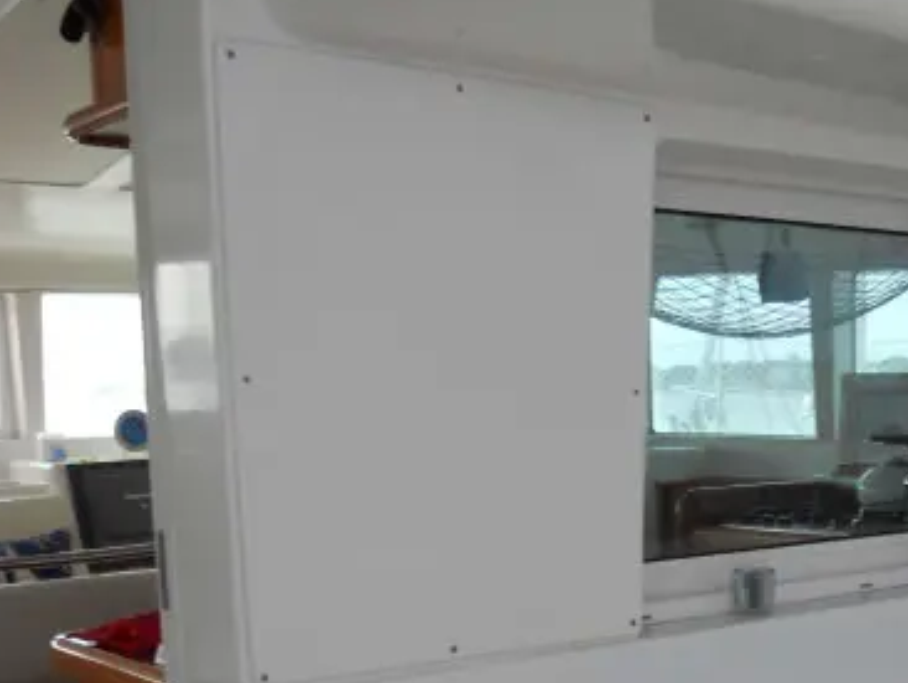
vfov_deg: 24.1
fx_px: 1549
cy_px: 618
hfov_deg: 31.9
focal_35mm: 59
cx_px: 714
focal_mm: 4.9
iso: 80
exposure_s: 1/60
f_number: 3.2
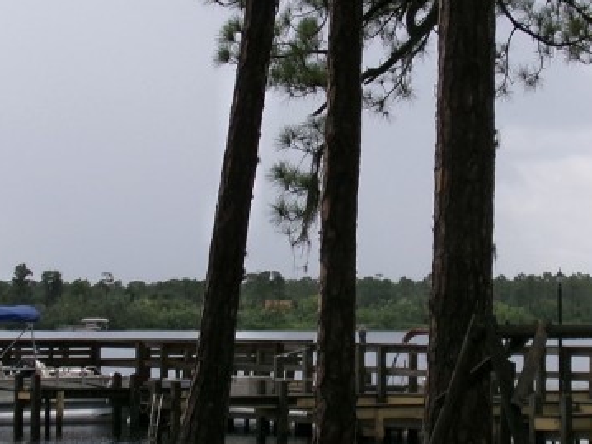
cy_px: 248
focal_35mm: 137
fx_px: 2342
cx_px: 404
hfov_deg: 14.4
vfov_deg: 10.8
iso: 100
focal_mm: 8.5
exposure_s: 1/480
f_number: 4.2
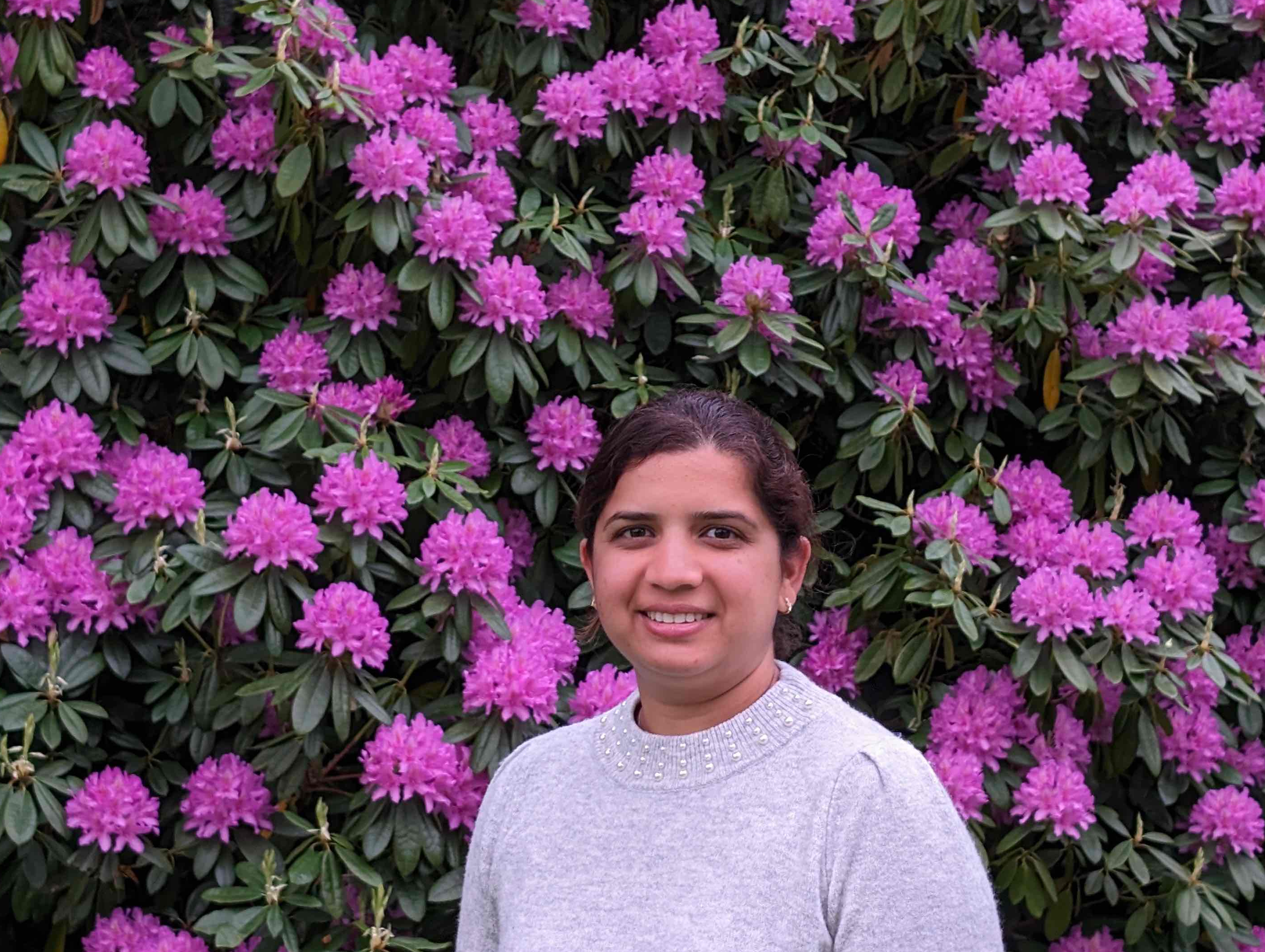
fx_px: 2598
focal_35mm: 71
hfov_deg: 27.4
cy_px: 547
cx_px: 624
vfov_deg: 20.8
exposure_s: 1/28
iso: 90
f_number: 1.68
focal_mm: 6.9
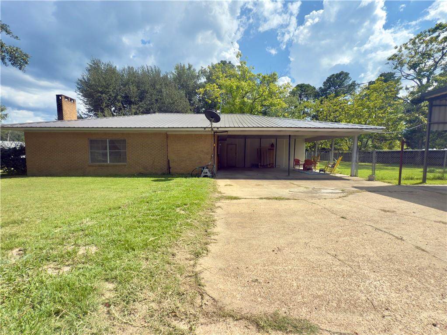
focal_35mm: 14
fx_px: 181
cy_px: 168
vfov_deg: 85.7
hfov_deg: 102.1
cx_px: 224
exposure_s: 1/560
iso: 16
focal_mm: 2.22
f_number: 2.2
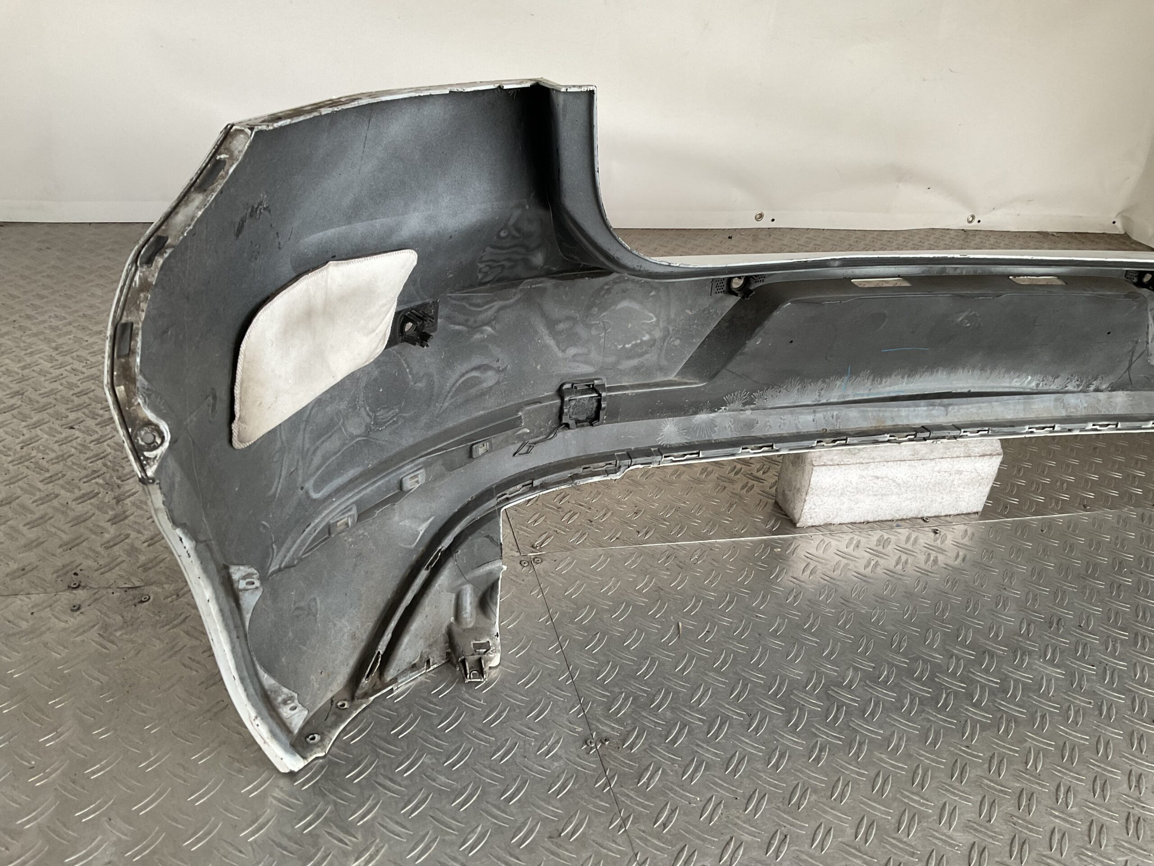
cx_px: 577
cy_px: 433
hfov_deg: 61.7
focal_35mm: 29
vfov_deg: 48.2
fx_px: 967
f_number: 1.8
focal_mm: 3
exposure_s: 1/50
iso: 64
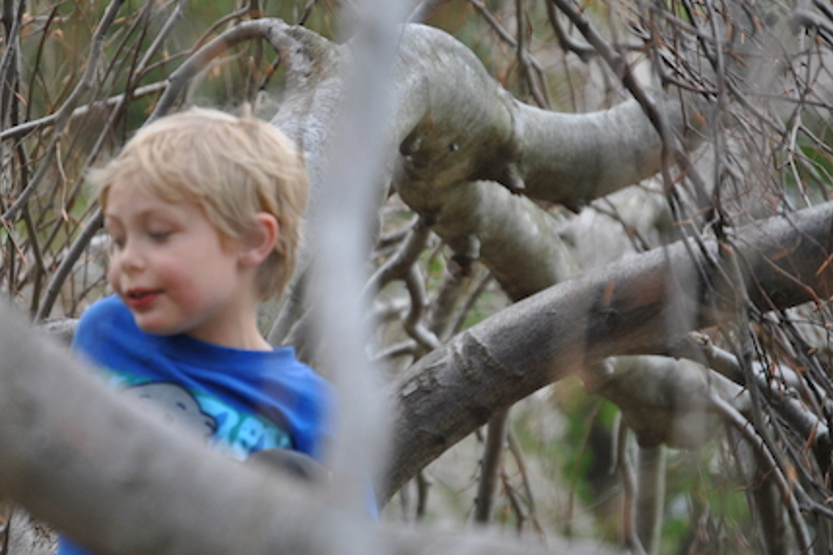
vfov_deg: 4.0
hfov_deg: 6.0
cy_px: 254
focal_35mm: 346
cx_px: 254
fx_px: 7998
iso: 400
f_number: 5.3
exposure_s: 1/400
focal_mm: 165
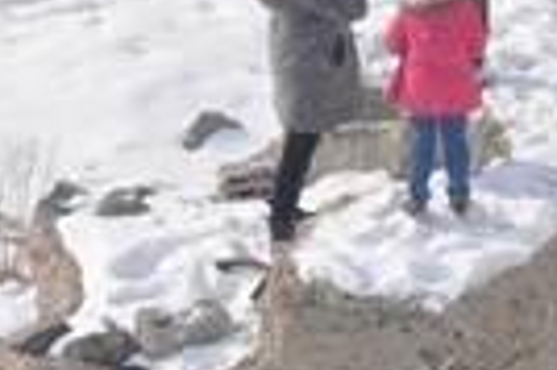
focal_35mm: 762
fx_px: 11782
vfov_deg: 1.8
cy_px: -33
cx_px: 603
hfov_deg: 2.7
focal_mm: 105
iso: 250
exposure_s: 1/400
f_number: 10
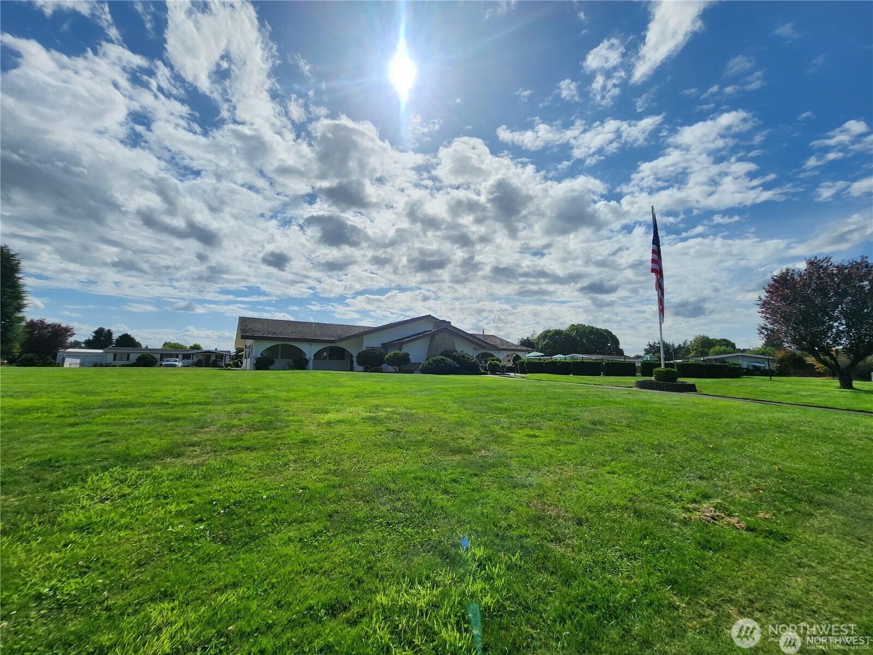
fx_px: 328
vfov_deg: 89.9
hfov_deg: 106.2
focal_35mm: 13
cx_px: 436
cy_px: 328
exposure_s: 1/7062
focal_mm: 2.2
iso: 50
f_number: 2.2
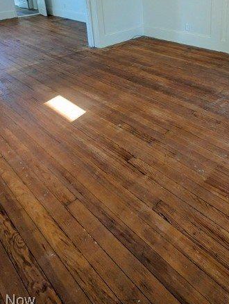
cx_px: 167
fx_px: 247
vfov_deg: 57.4
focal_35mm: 28
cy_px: 50
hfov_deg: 48.2
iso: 46
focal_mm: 2.35
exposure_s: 1/60
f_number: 2.2
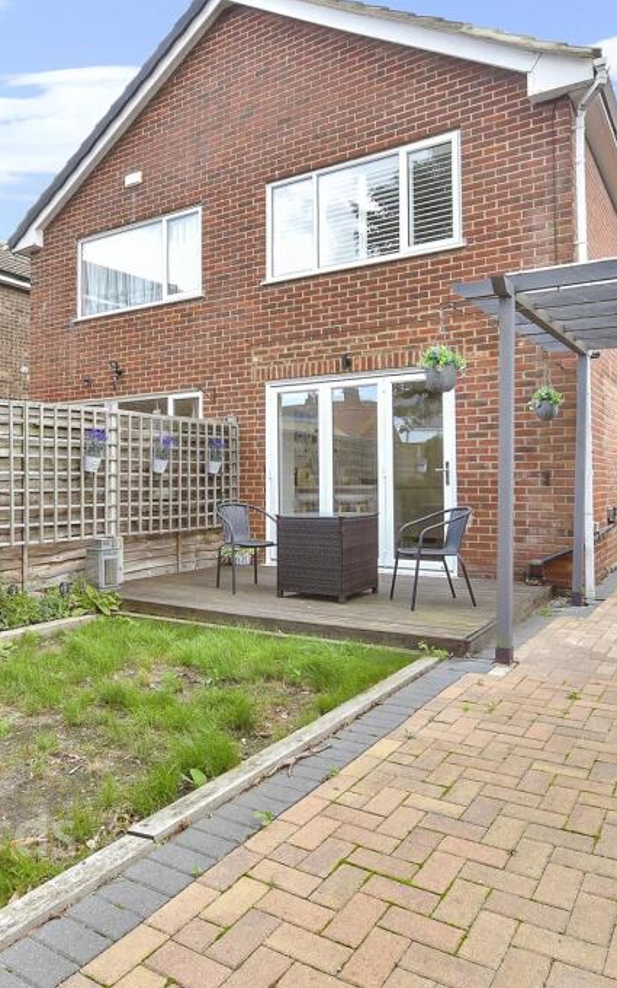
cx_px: 308
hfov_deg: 52.9
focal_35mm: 23
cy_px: 494
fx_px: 619
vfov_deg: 77.2
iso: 200
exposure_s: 1/25
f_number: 8
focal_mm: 10
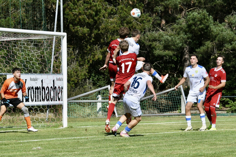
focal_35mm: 210
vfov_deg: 6.5
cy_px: 78
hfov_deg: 9.8
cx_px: 118
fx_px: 1376
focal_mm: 210
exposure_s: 1/1600
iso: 2500
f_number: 18
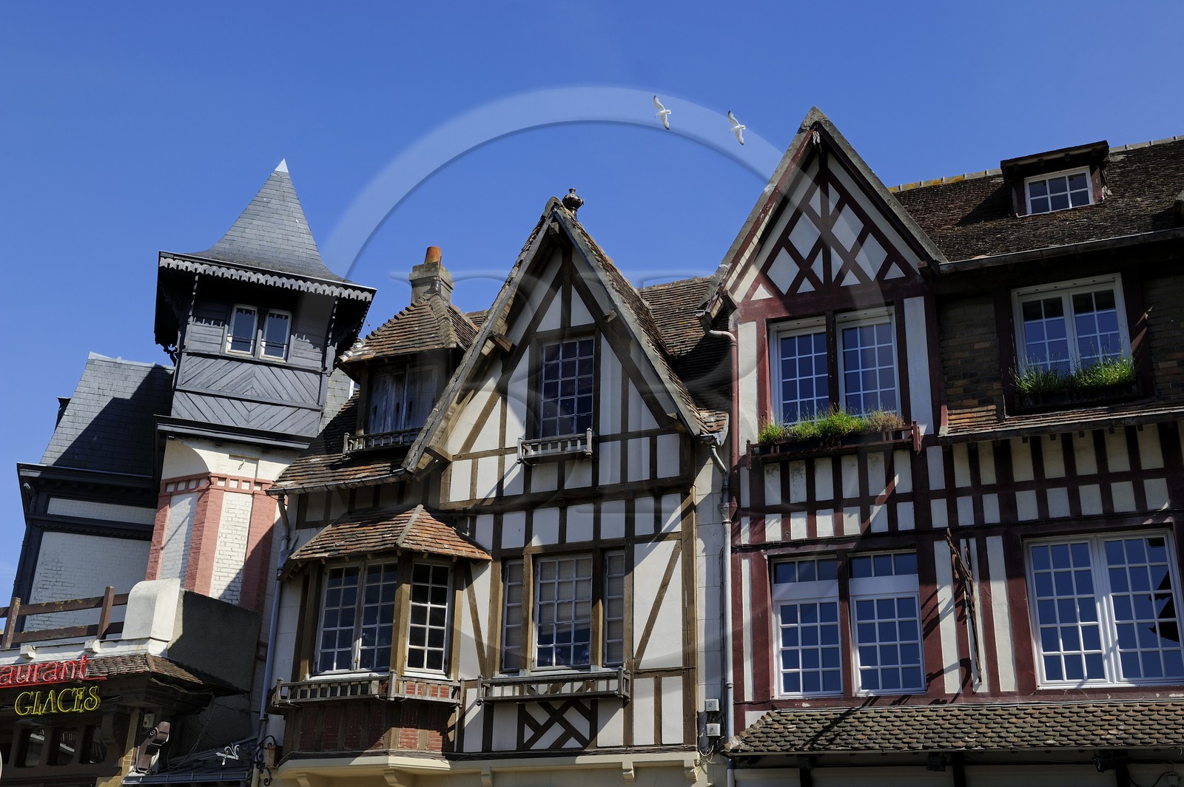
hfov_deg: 46.4
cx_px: 592
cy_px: 394
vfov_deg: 31.8
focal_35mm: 42
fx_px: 1380
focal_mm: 42
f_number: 10
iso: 200
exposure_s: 1/250
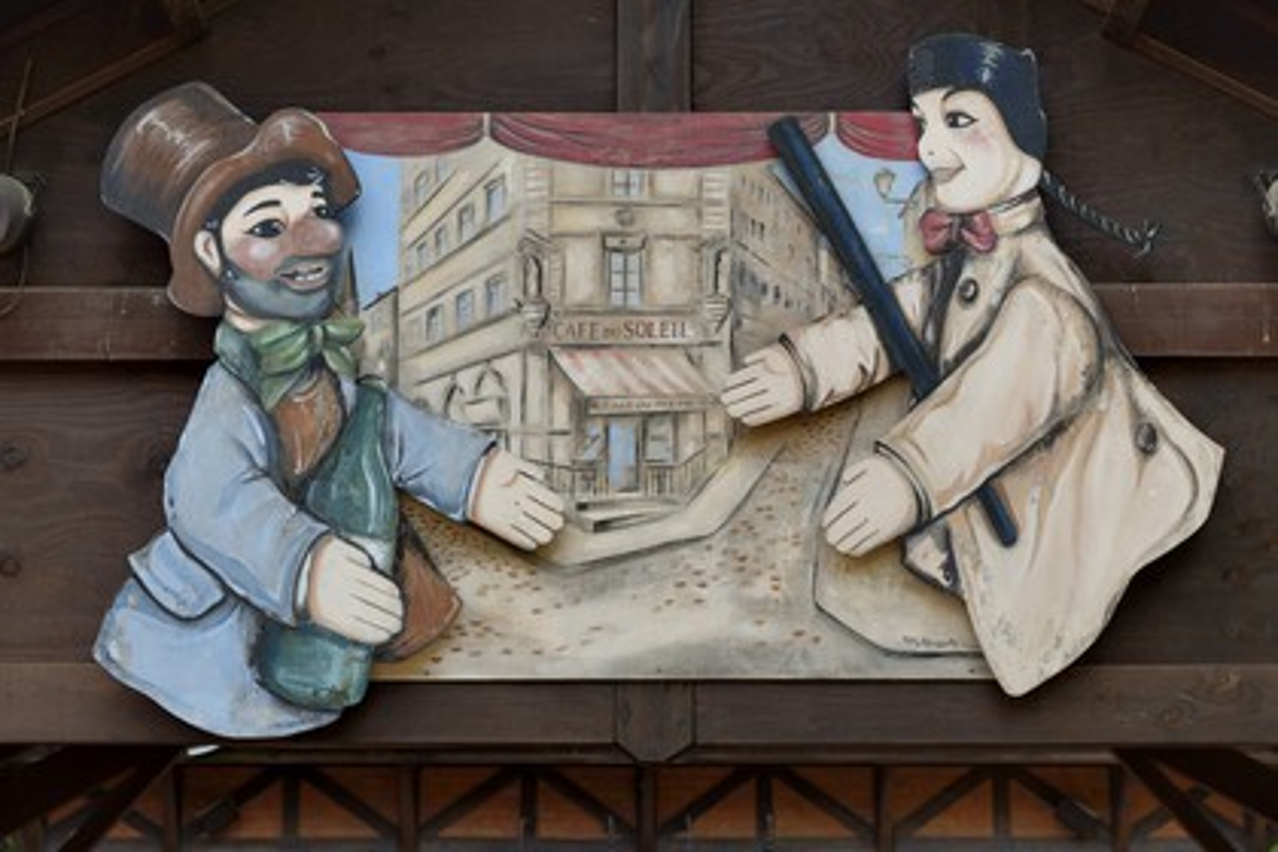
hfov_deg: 26.0
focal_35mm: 78
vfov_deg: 17.5
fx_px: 2769
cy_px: 426
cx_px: 639
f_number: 6.3
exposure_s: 1/200
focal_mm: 78
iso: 200
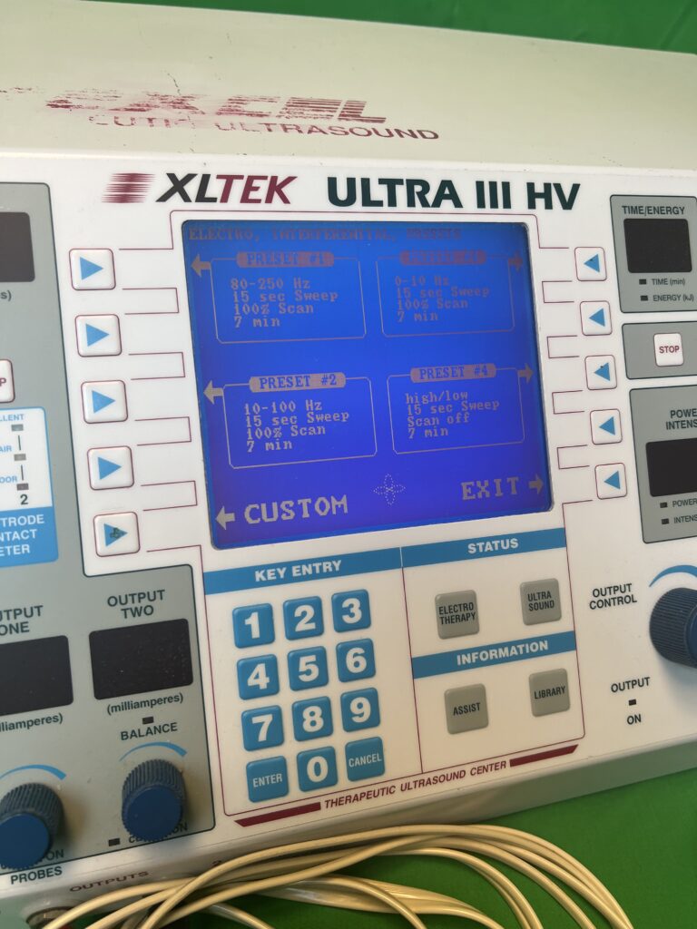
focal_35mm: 26
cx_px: 348
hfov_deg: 53.1
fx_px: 698
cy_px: 464
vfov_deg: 67.3
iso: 50
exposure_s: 1/120
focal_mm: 5.7
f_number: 1.5
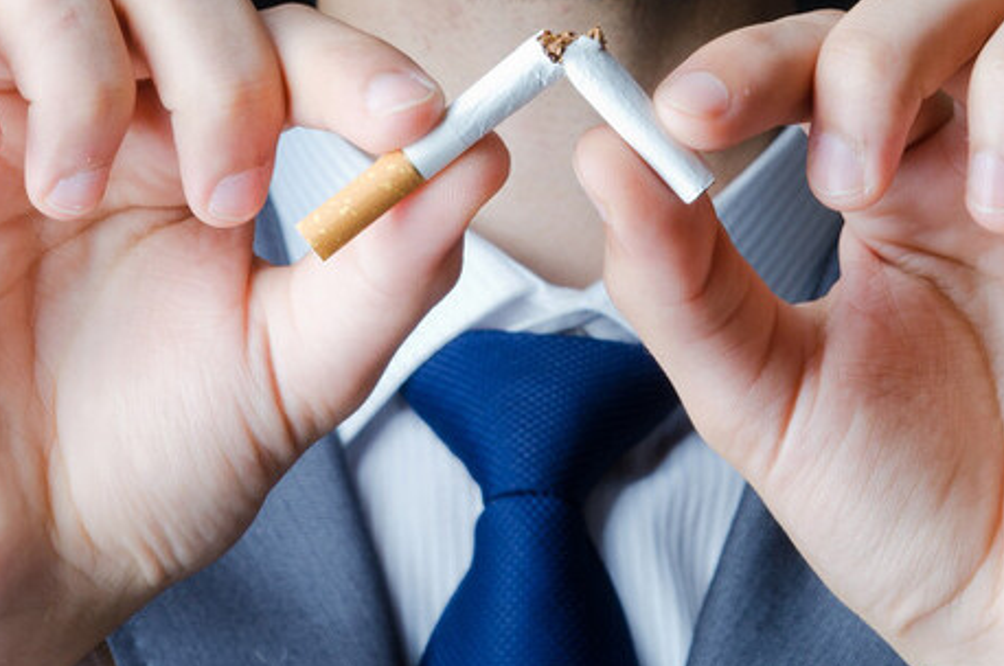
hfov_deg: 7.5
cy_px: 41
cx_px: 585
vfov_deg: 5.0
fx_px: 7659
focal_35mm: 275
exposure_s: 1/200
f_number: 13
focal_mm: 70
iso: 100
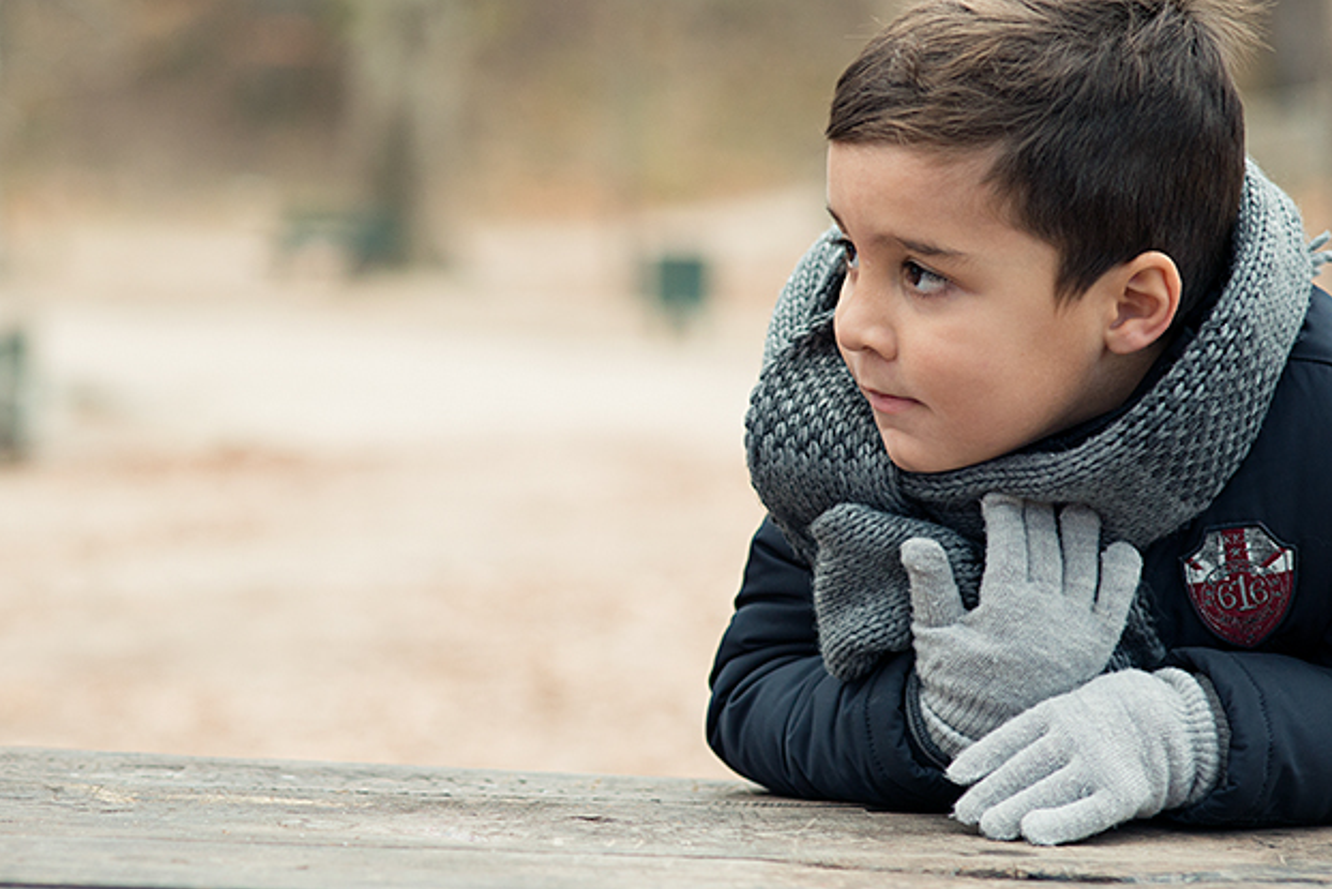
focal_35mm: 123
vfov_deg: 11.2
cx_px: 510
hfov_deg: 16.6
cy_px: 485
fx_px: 4552
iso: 500
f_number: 2.8
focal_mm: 85
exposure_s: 1/1000
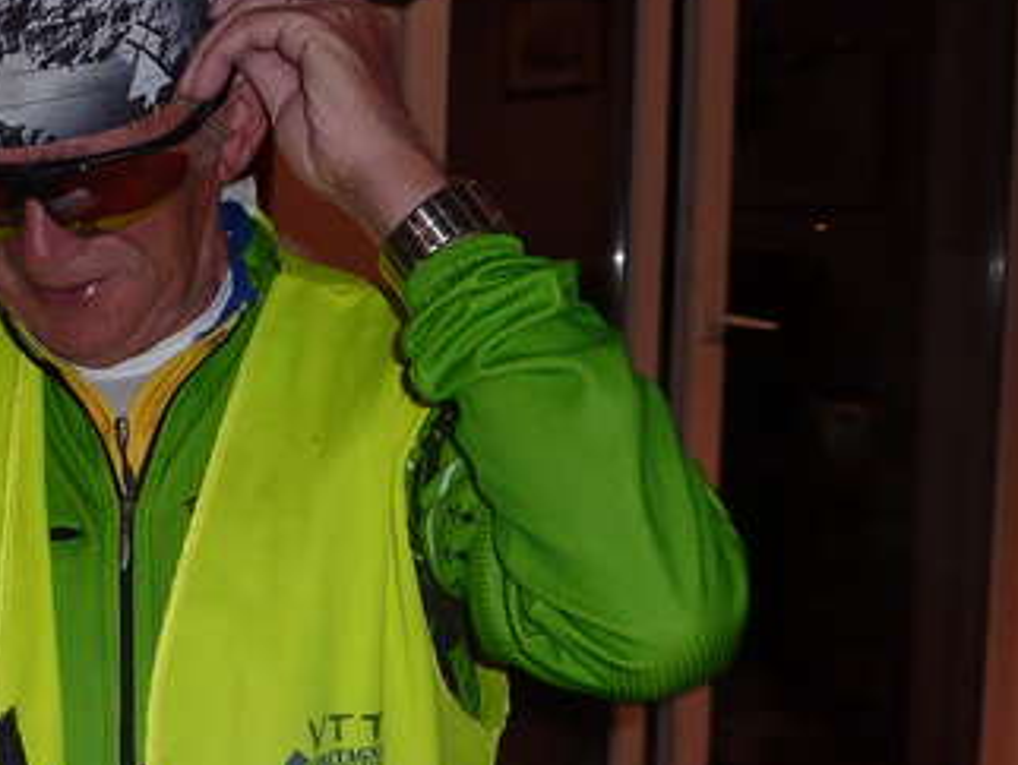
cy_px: 487
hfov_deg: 28.4
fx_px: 1972
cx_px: 215
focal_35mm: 67
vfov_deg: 21.9
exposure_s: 1/30
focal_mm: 4.1
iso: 100
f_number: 3.3
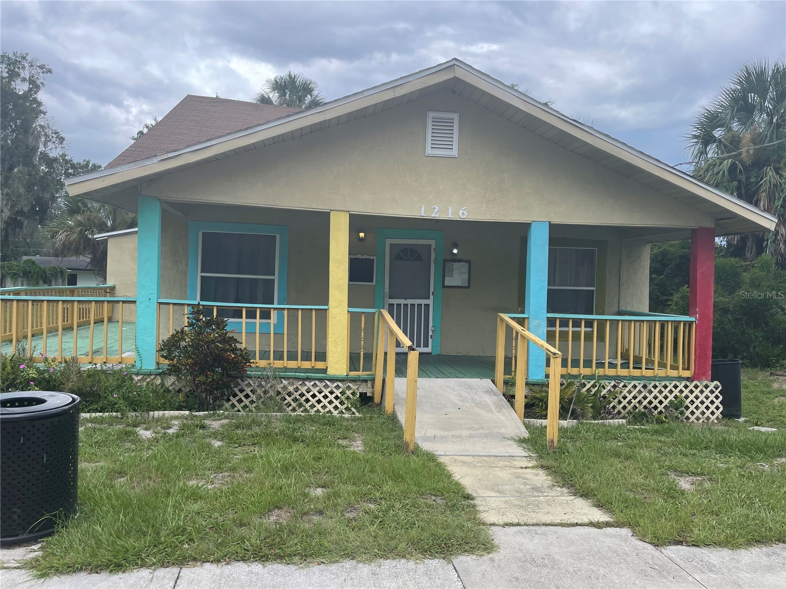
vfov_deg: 53.1
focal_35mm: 26
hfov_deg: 67.3
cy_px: 294
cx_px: 393
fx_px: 590
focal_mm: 4.2
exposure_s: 1/2212
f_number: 1.6
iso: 32
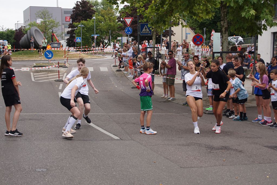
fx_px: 519
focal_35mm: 68
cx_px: 138
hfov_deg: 29.9
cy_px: 92
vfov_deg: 20.2
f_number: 5.6
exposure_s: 1/200
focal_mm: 45
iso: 100
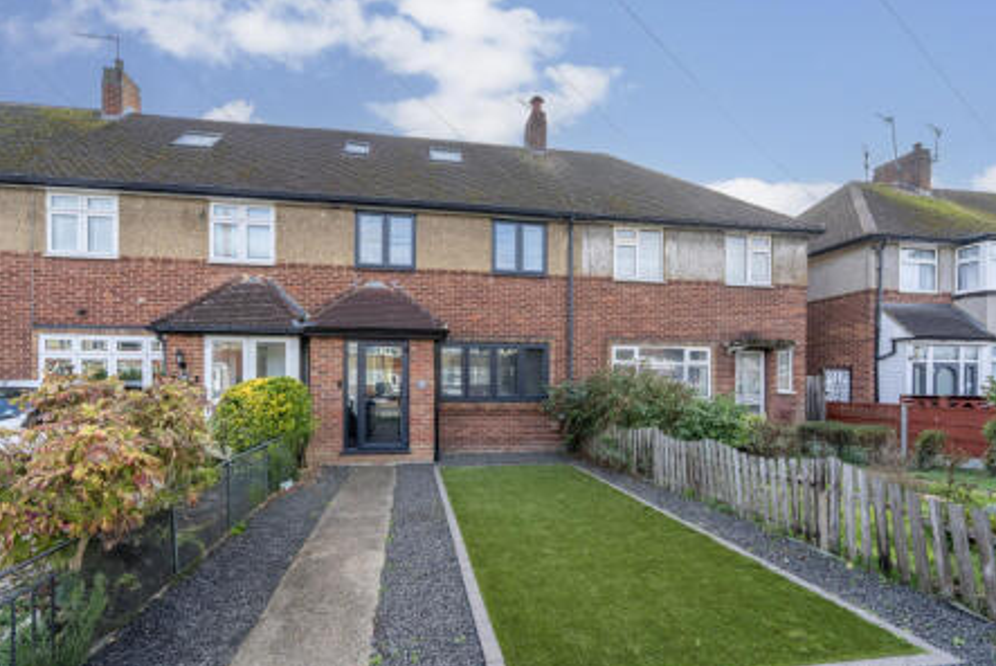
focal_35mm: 15
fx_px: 415
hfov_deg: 100.3
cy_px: 354
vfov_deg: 77.3
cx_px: 478
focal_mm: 14
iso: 250
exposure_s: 1/125
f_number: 11
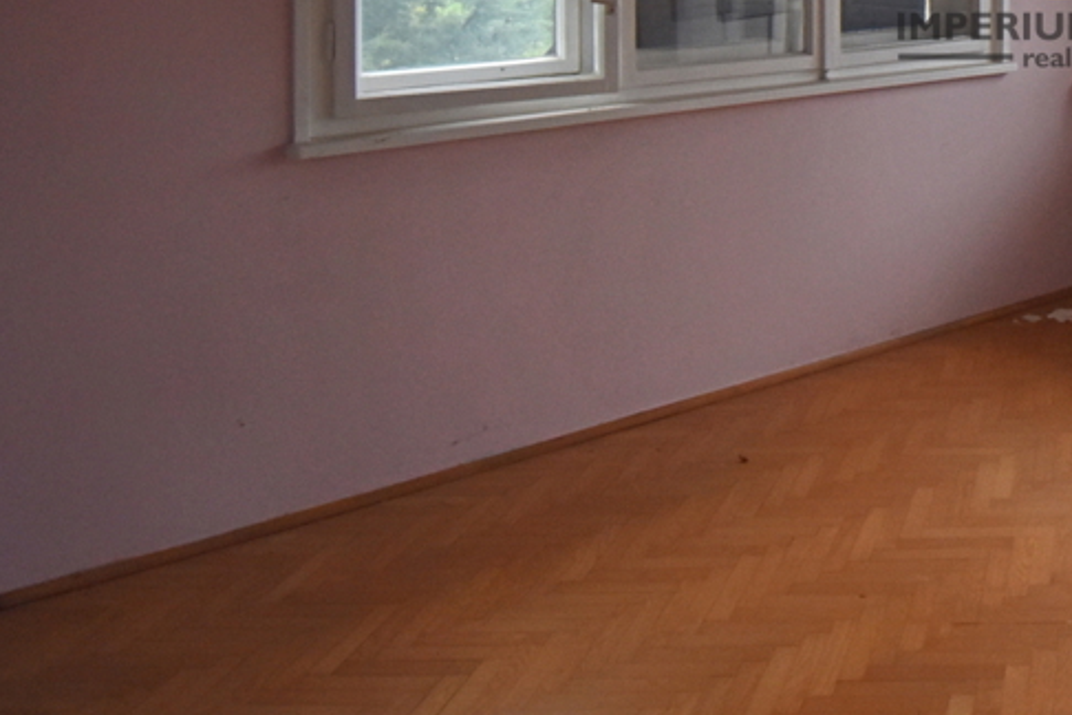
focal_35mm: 37
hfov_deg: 42.4
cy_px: -75
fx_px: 1102
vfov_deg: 31.7
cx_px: 1143
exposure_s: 1/125
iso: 800
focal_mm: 10
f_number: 4.5
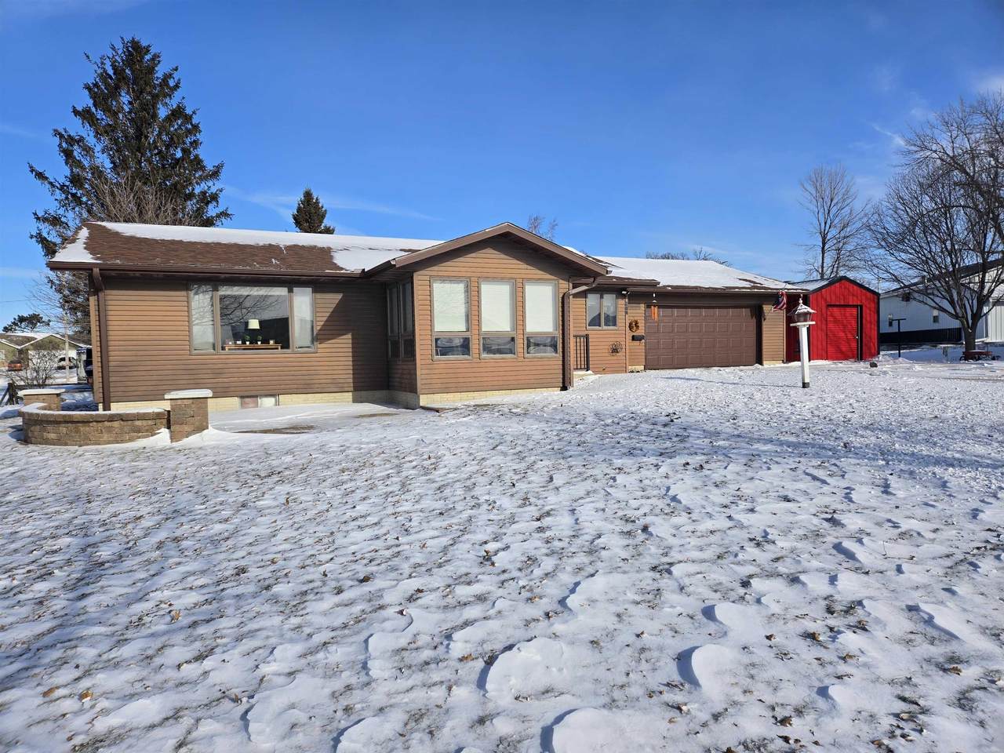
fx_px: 667
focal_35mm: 23
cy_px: 376
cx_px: 502
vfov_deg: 58.9
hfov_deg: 73.9
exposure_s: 1/2234
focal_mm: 5.4
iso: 25
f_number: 1.8
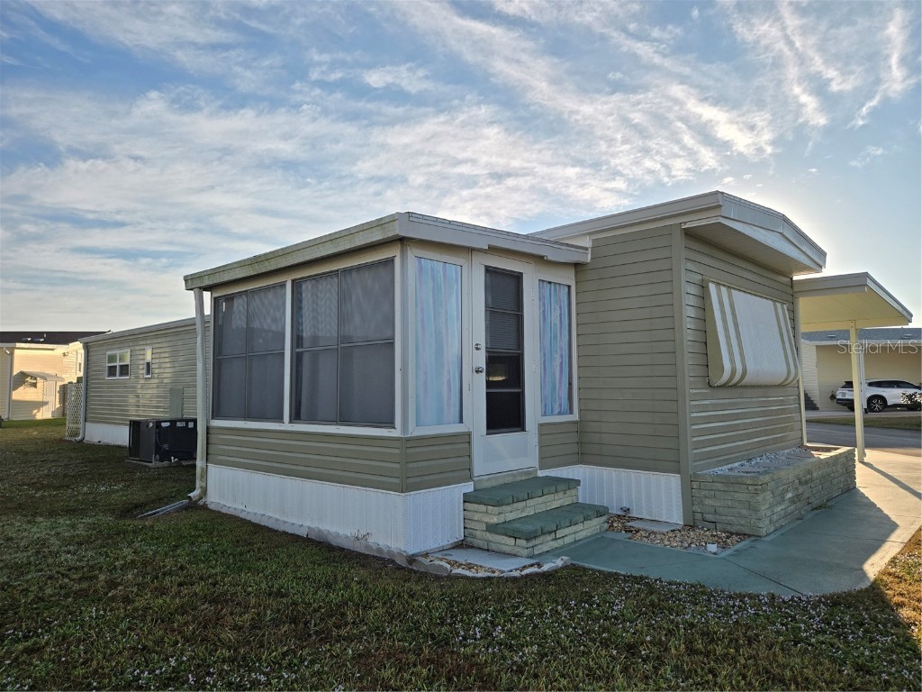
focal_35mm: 23
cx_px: 461
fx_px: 613
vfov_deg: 58.9
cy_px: 346
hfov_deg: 73.9
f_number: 1.8
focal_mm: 5.4
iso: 40
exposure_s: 1/2921
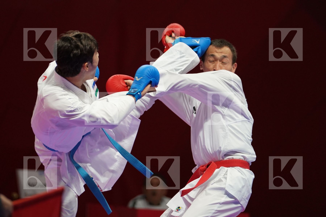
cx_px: 163
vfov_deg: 3.7
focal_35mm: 376
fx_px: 3405
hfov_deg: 5.5
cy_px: 108
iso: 2000
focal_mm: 251
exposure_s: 1/1000
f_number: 4
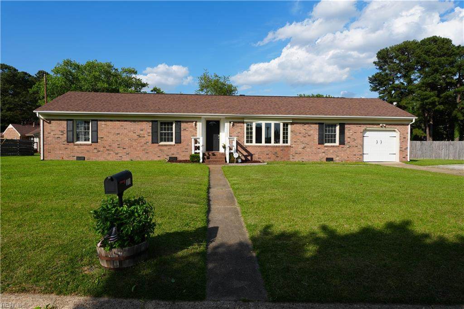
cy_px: 154
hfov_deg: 73.8
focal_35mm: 24
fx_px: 309
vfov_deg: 53.1
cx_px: 232
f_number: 10
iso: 100
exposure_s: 1/200
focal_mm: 16
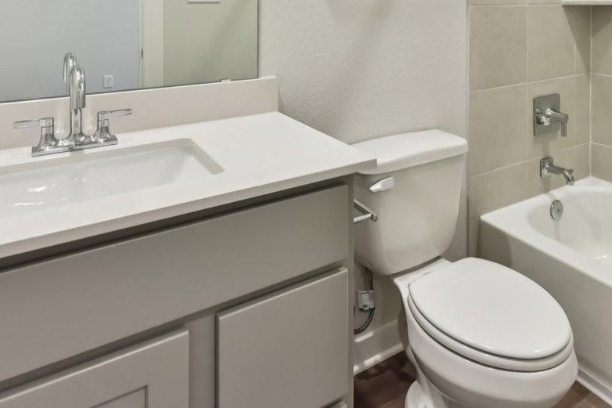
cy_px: 12
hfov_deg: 61.4
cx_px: 430
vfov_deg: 40.1
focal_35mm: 29
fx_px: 493
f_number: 8
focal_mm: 14
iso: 450
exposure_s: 1/15
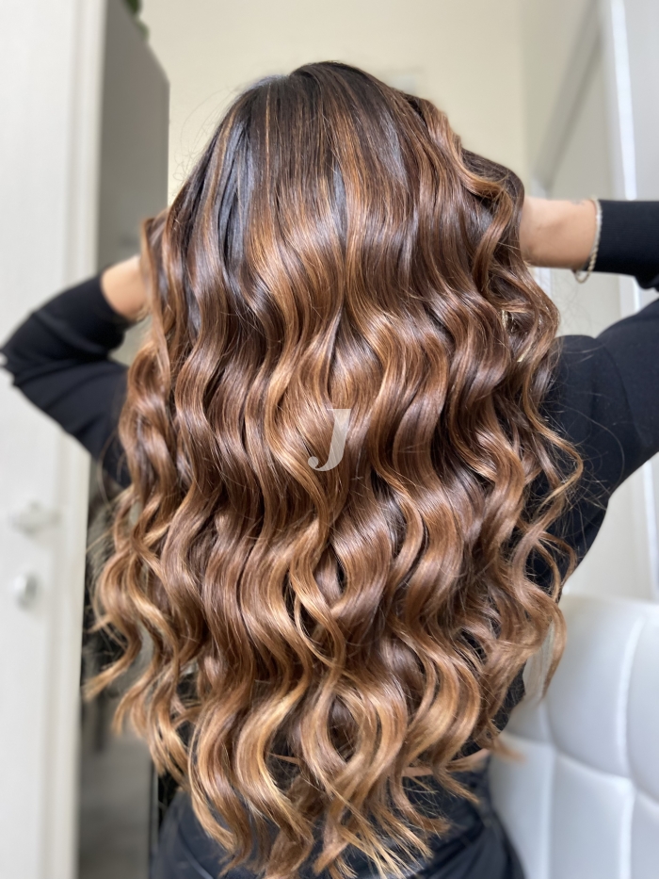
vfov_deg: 67.3
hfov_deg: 53.1
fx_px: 660
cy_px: 440
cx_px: 330
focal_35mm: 26
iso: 200
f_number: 1.8
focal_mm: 4.25
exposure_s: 1/50
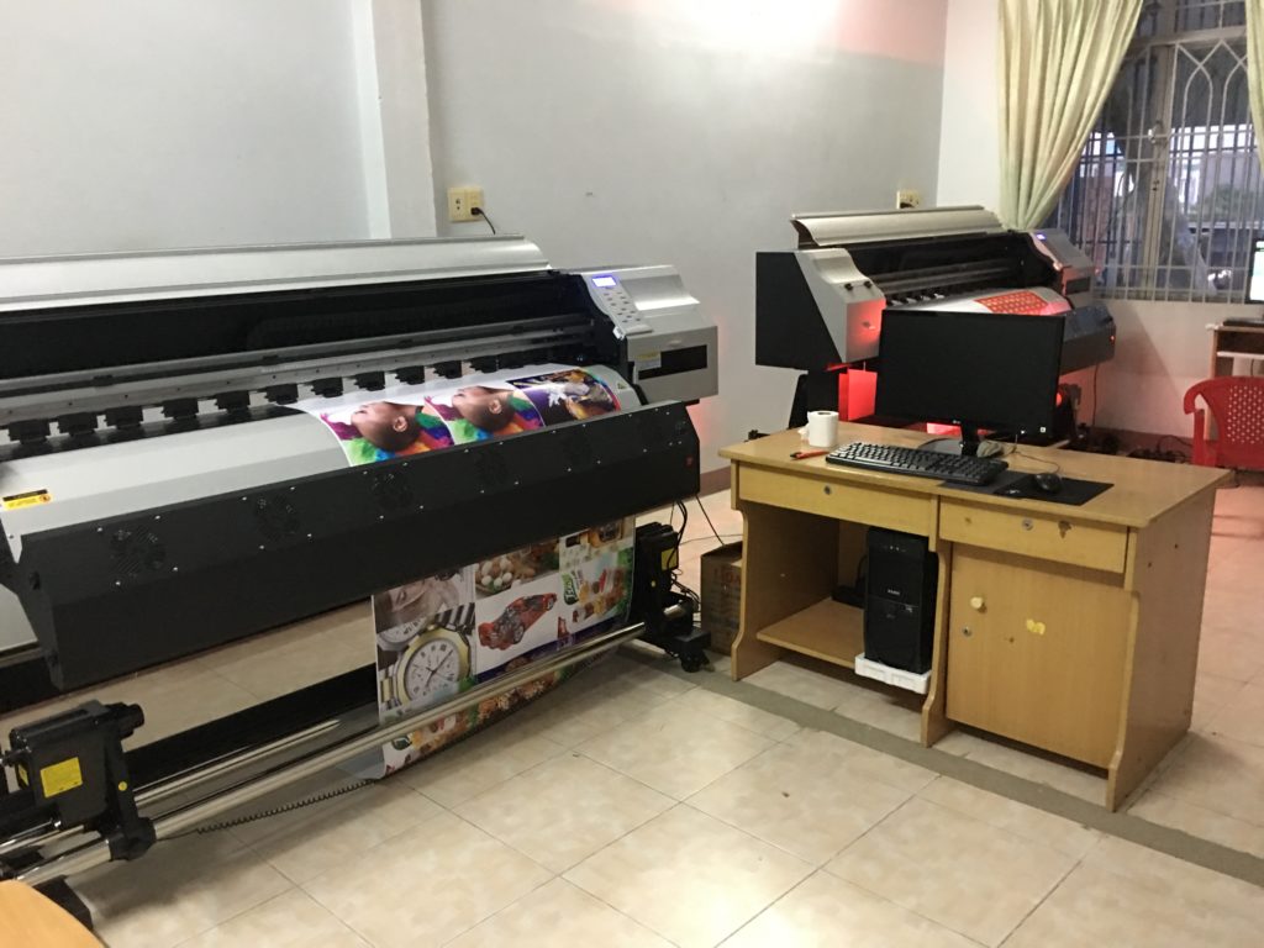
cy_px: 474
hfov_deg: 61.7
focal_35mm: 29
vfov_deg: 48.2
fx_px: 1059
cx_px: 632
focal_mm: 4.15
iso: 160
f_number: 2.2
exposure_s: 1/8
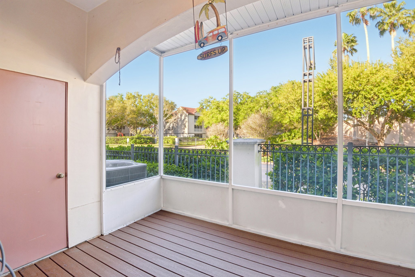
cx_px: 208
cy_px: 138
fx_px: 184
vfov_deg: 73.7
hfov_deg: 96.7
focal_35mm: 16
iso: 400
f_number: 8
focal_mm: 16
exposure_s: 1/60
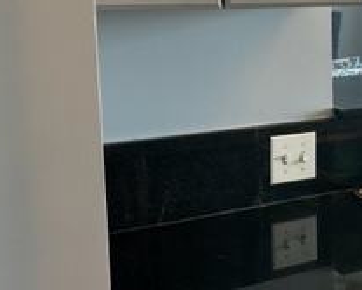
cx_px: 399
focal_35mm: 72
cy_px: 96
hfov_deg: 24.6
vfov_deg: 21.2
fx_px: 772
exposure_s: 1/120
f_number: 1.78
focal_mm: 6.86
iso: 100
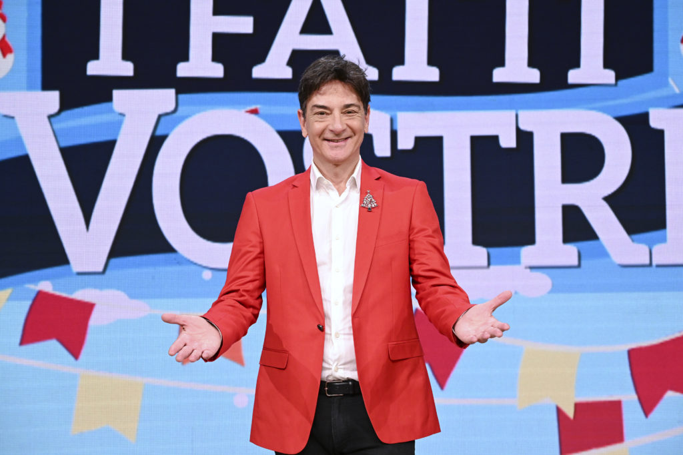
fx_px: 1461
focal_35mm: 77
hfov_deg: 26.3
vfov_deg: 17.7
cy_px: 228
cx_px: 342
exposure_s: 1/200
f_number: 6.3
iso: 2000
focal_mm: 77
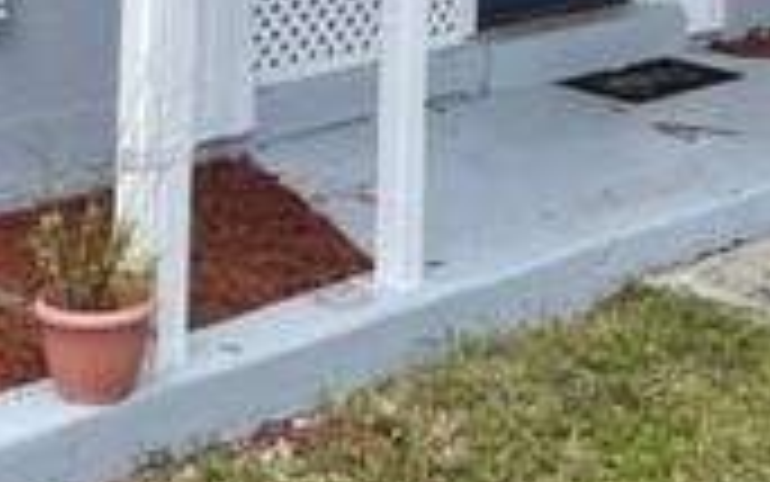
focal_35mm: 103
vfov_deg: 11.5
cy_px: -459
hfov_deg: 20.2
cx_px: 423
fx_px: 2162
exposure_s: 1/2257
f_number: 1.6
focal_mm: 4.2
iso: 32
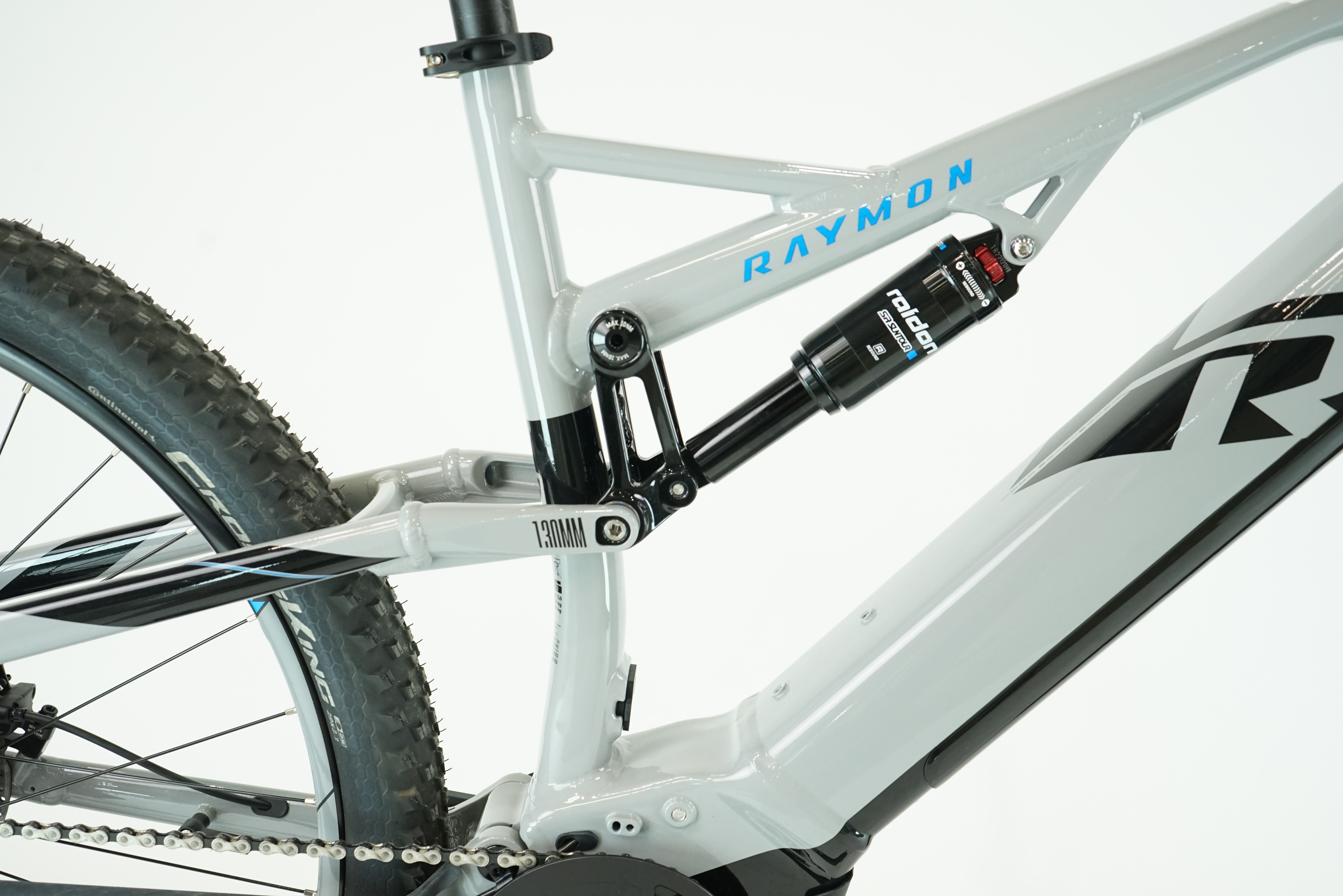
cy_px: 448
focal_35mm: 36
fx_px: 1343
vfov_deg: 36.9
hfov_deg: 53.1
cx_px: 672
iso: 2000
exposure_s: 1/200
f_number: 5
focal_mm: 36
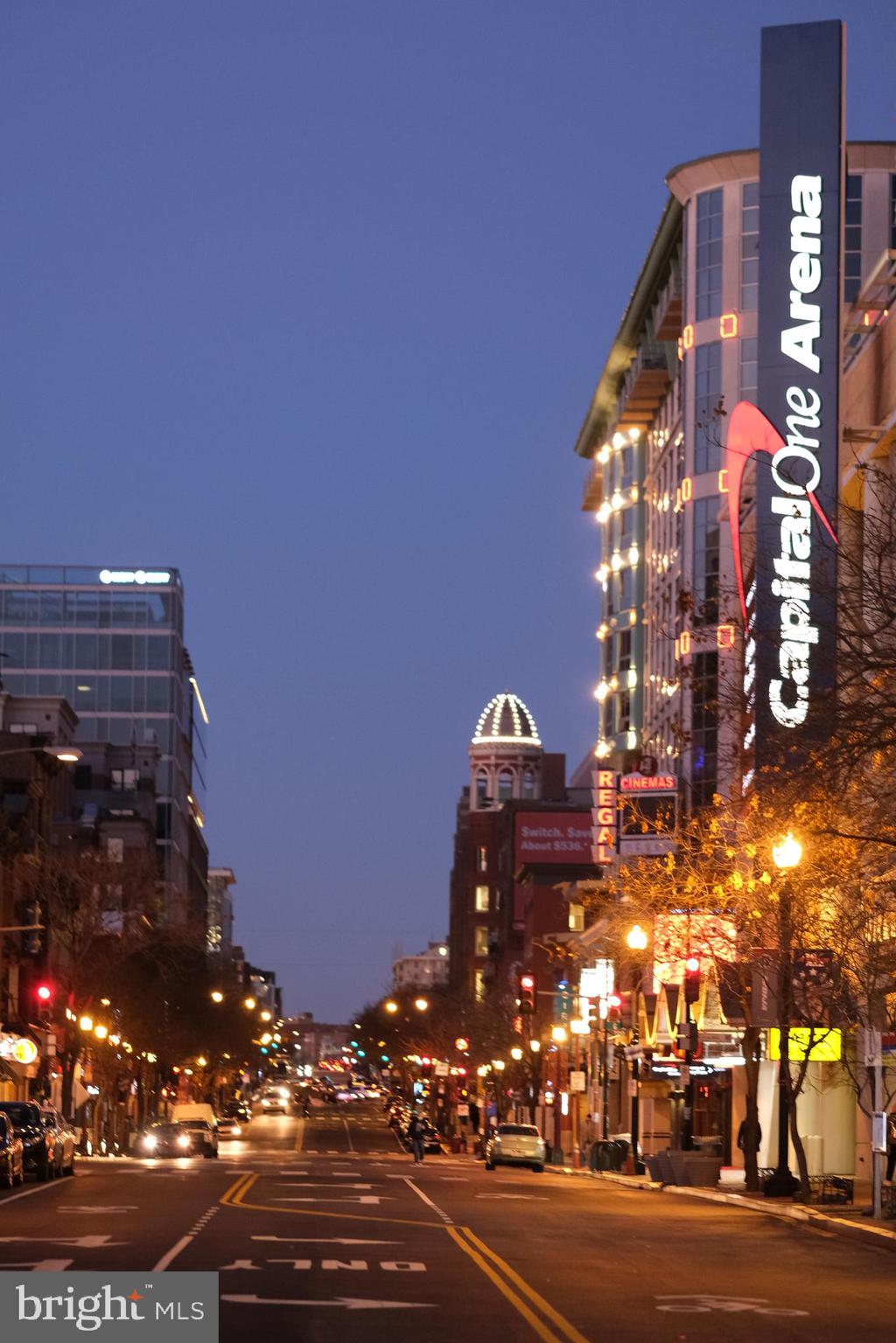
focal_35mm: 135
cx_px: 448
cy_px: 672
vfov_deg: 15.2
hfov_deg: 10.2
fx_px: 5040
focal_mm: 90
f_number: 2
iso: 2000
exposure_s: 1/125
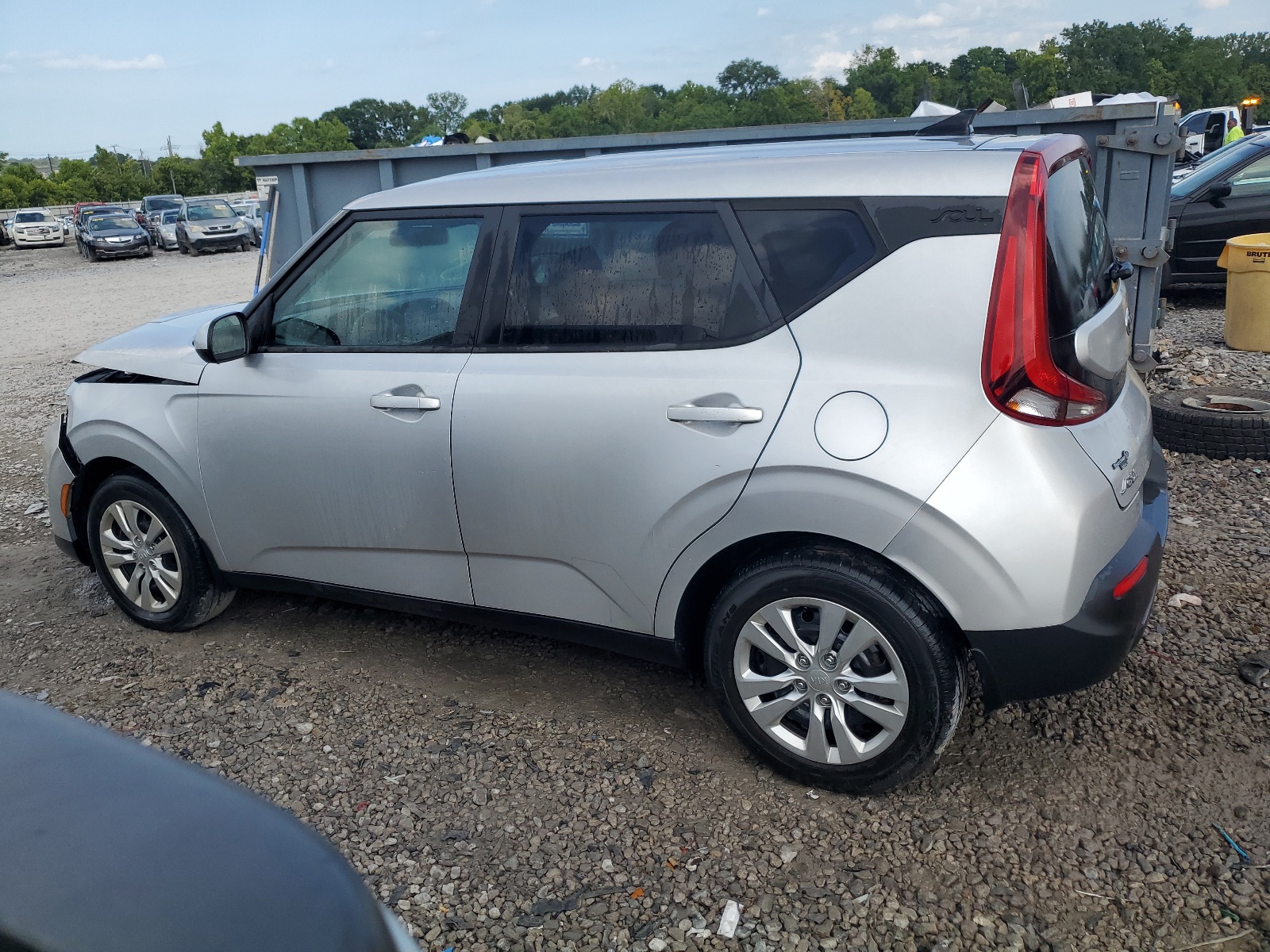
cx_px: 635
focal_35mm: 26
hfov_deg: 67.3
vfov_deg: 53.1
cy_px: 476
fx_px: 954
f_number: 1.5
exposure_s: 1/1667
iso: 50
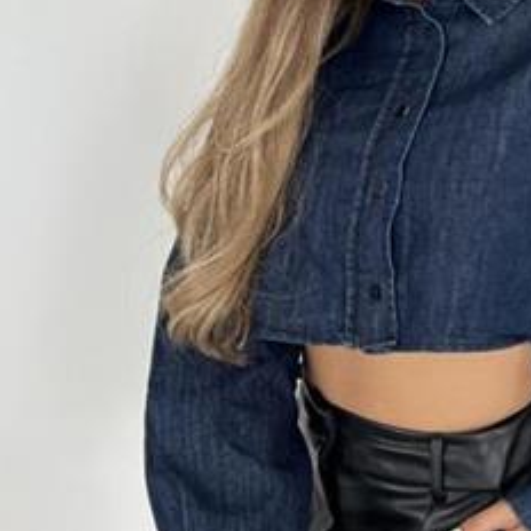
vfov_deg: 25.4
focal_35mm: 66
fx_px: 1145
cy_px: 64
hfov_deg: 25.5
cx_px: 455
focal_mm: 5.7
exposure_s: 1/125
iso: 40
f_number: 1.5
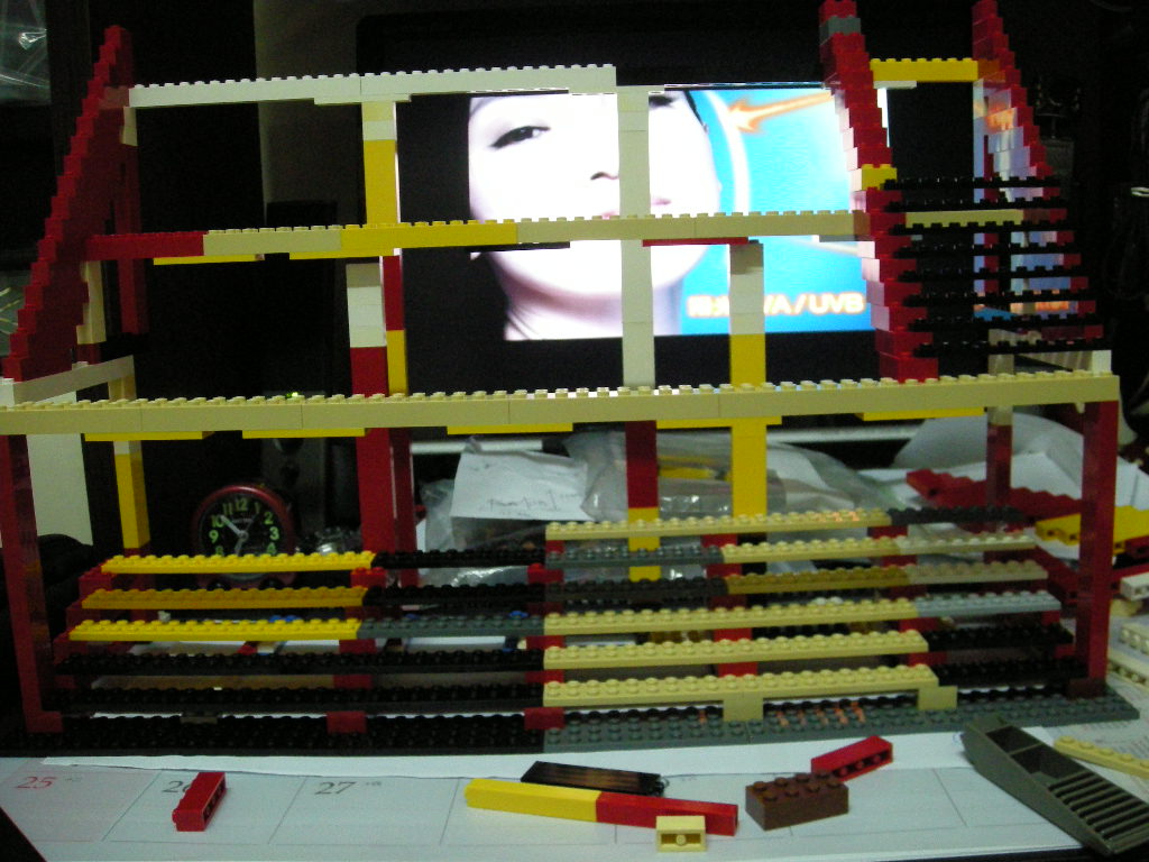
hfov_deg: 52.6
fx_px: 1162
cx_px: 574
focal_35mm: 35
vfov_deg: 40.7
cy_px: 431
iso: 400
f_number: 2.8
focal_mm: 5.7
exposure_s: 1/22
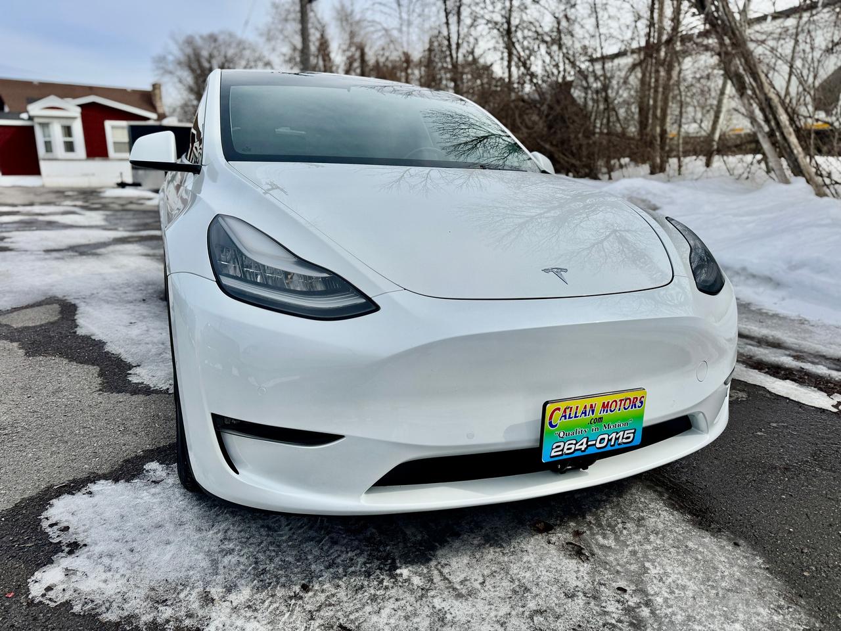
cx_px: 420
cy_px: 316
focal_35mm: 24
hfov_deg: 71.6
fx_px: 583
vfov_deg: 56.8
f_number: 1.78
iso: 64
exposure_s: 1/12346
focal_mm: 6.76
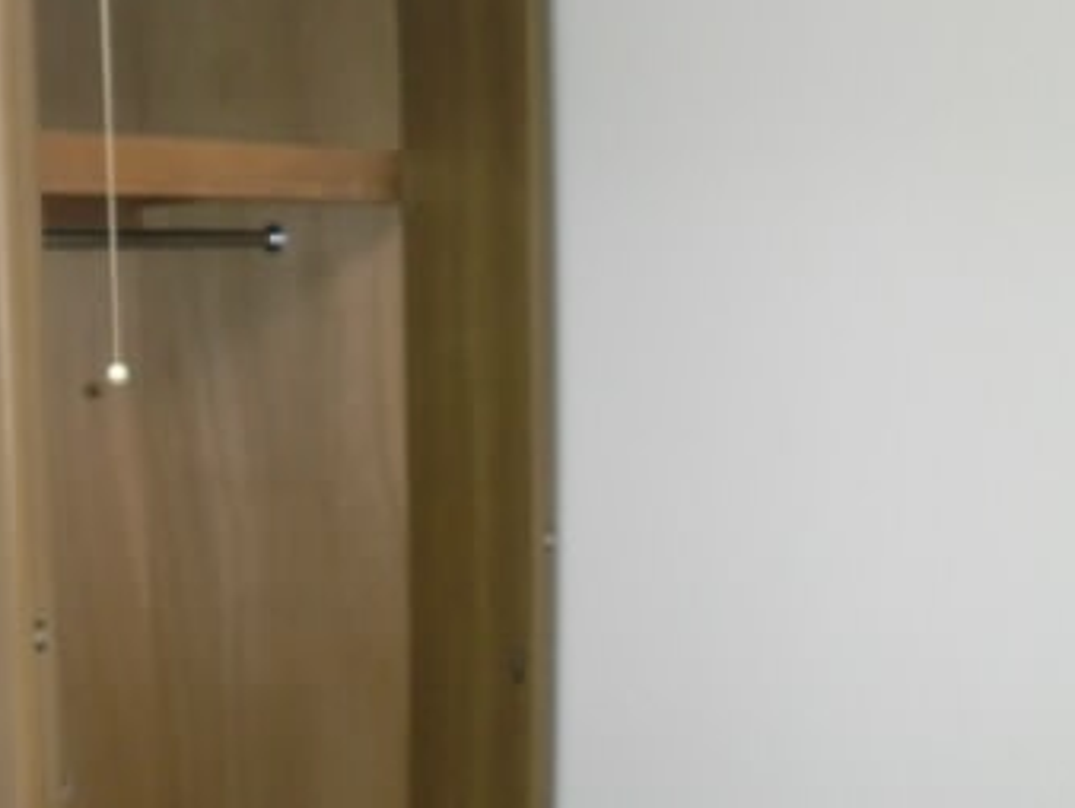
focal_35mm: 53
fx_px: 1647
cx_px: 169
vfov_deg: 27.4
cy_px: 531
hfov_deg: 34.7
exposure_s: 1/60
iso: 400
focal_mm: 4.65
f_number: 2.6
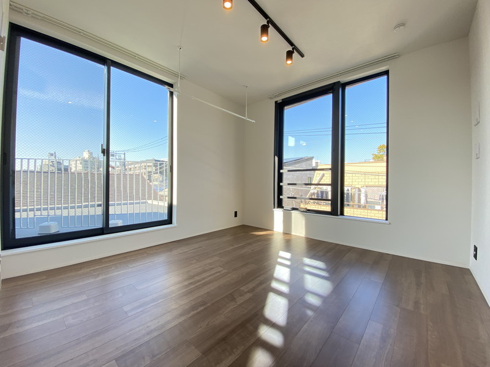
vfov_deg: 89.9
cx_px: 245
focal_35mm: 13
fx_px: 184
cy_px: 184
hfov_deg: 106.2
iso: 40
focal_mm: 1.54
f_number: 2.4
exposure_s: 1/122
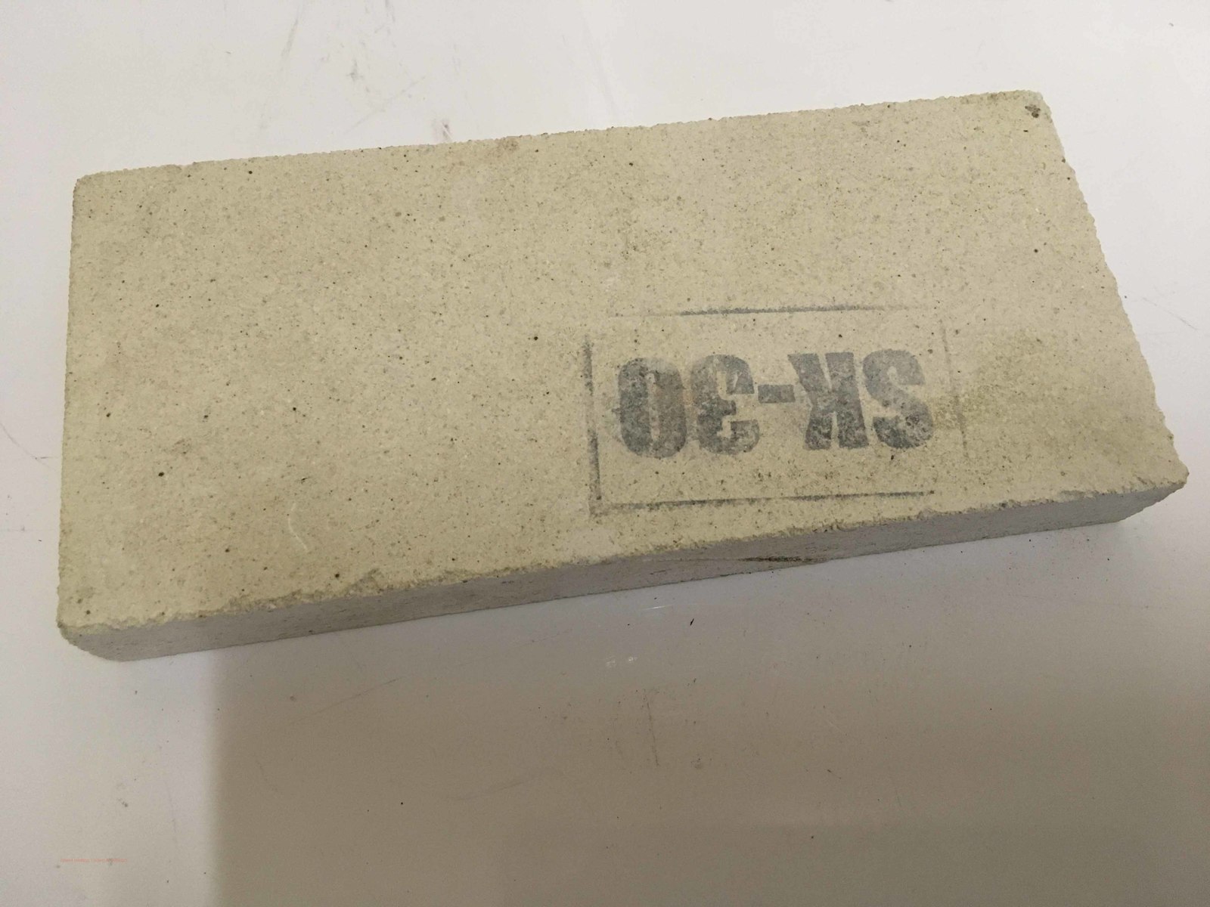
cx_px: 605
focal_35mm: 29
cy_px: 454
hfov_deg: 61.7
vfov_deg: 48.2
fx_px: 1014
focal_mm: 4.15
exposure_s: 1/33
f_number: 2.2
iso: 160
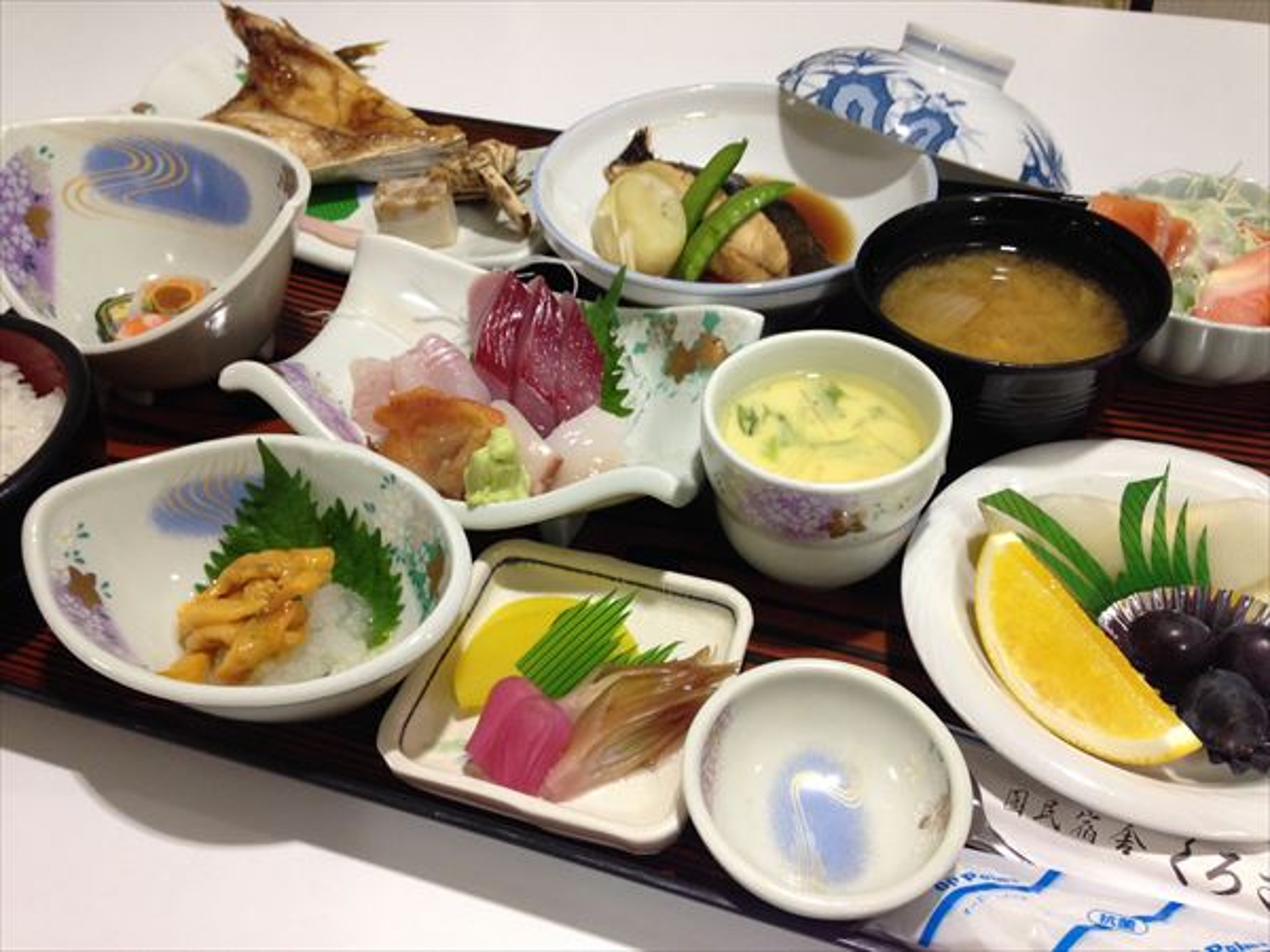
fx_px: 1211
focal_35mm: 33
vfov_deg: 42.9
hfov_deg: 55.4
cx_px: 635
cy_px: 476
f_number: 2.4
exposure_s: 1/20
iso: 160
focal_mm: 4.12
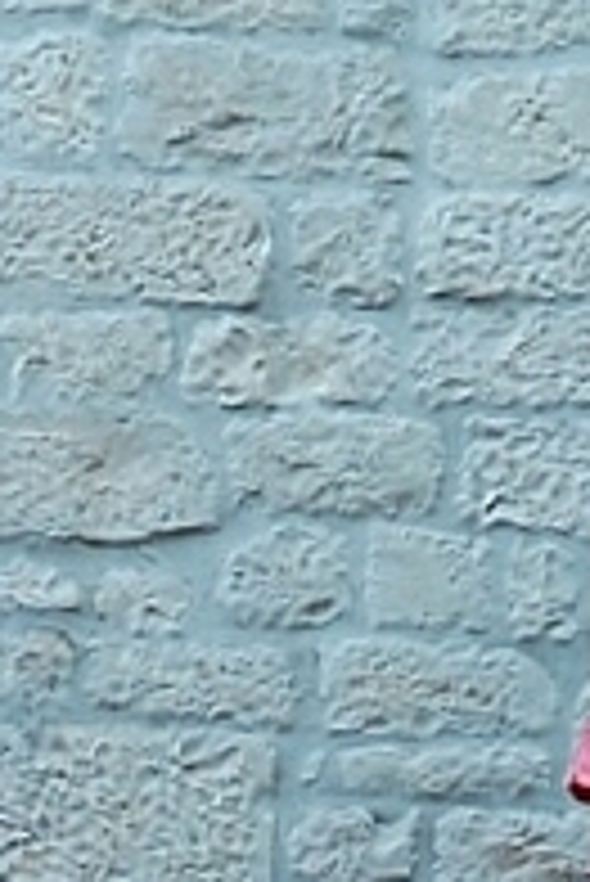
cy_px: -274
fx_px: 8246
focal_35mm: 336
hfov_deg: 4.1
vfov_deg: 6.1
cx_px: 689
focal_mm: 55
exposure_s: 1/30
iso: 500
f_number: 7.1
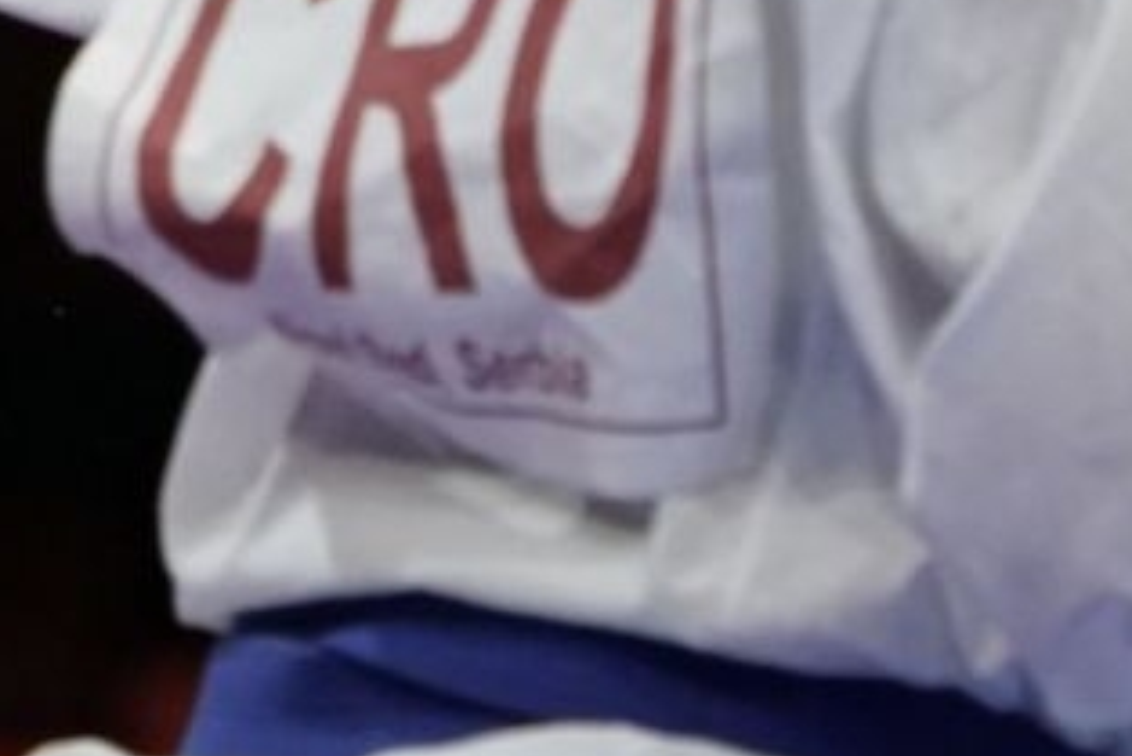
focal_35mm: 1542
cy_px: -488
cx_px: -778
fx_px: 48507
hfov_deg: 1.3
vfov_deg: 0.9
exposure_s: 1/800
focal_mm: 268
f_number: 5.6
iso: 3200
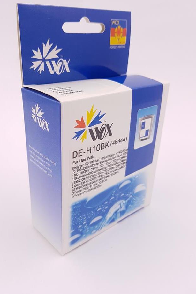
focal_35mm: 28
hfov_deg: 46.2
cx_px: 83
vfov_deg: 65.5
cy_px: 146
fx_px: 229
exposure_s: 1/100
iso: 50
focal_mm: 4.2
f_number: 1.7
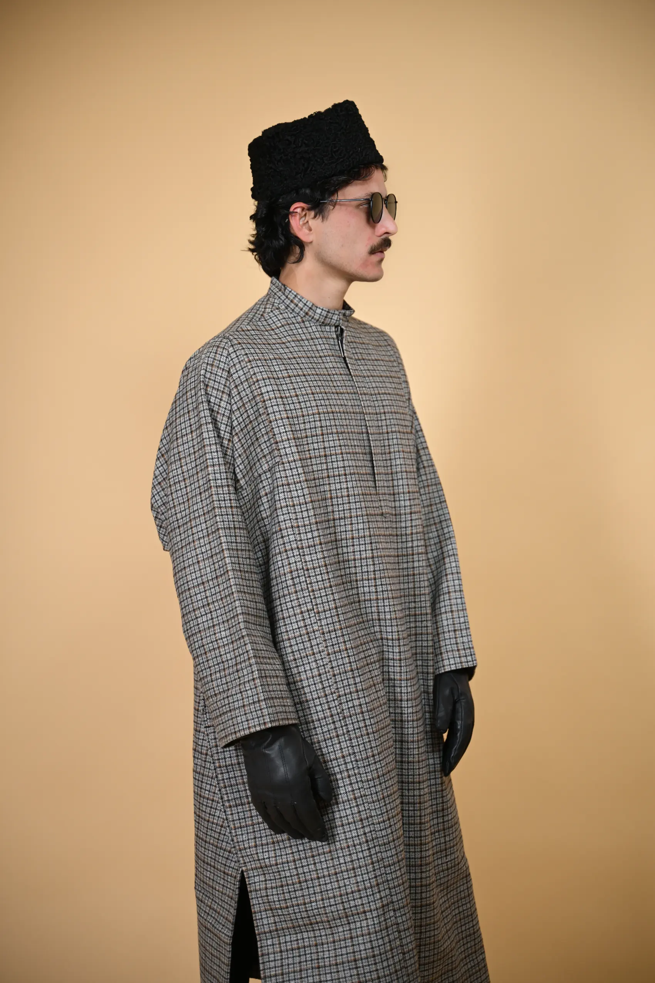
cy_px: 492
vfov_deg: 33.9
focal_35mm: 59
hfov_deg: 23.0
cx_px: 328
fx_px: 1610
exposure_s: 1/320
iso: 250
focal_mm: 59
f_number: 2.8
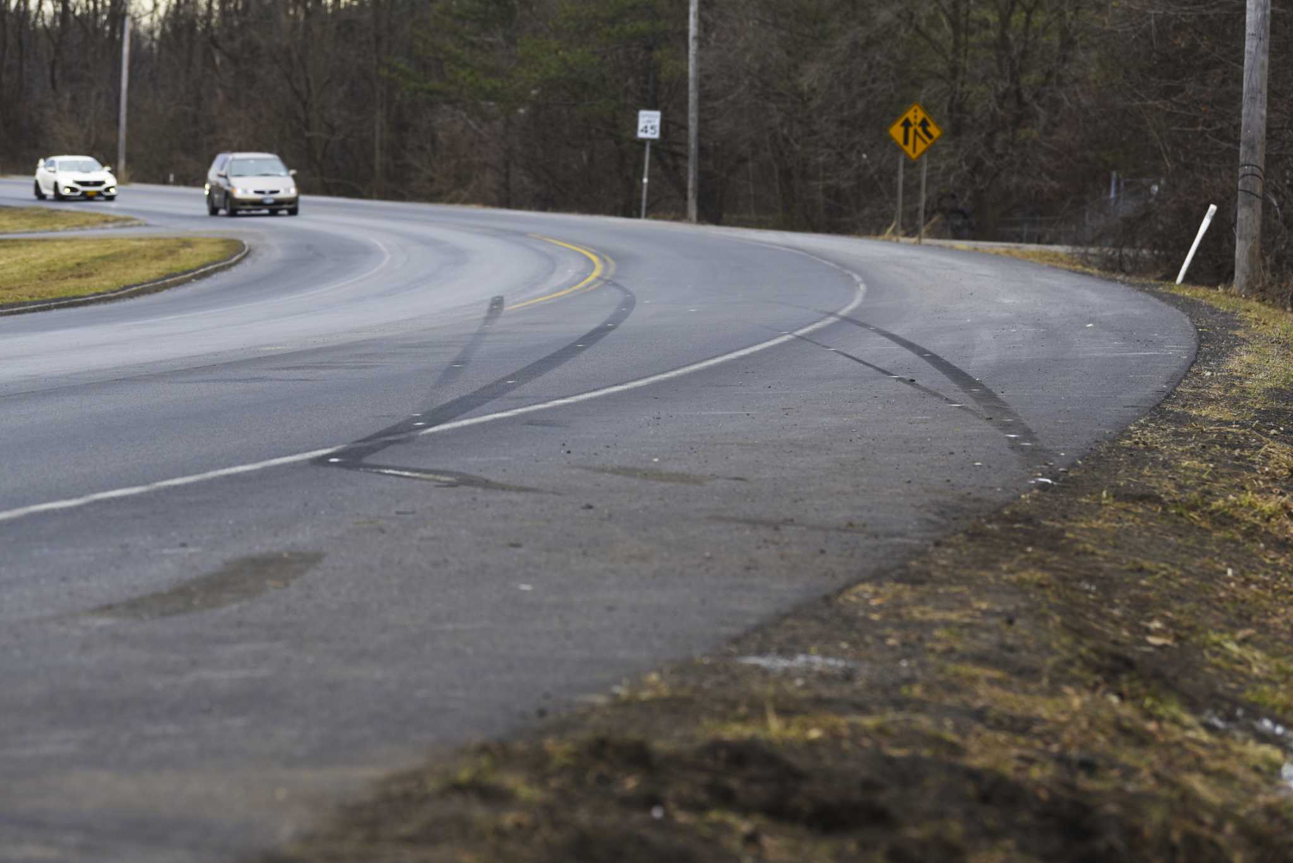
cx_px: 646
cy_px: 432
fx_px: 4491
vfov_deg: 11.0
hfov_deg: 16.4
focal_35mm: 125
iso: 200
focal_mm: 125
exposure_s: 1/500
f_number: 4.5
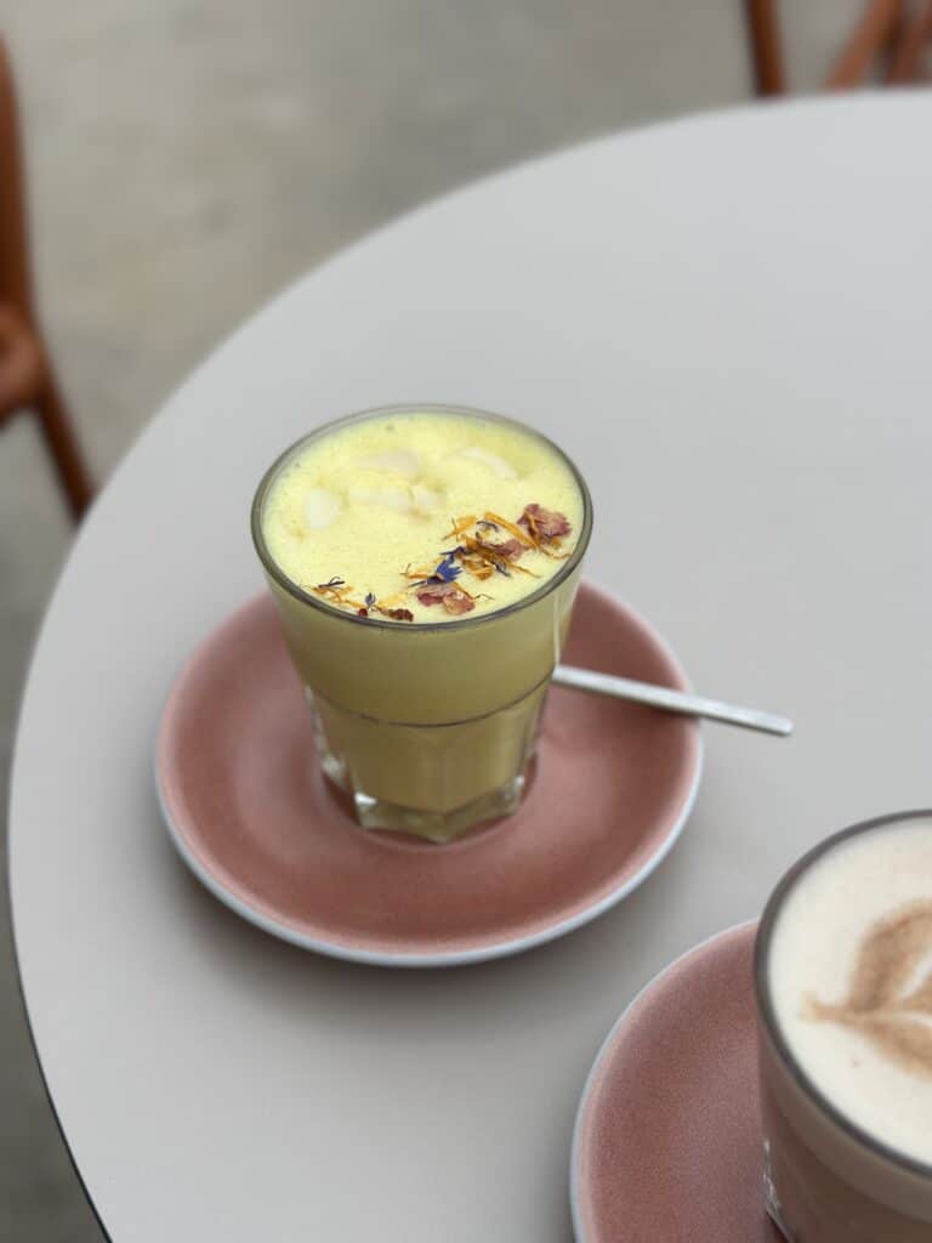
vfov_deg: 39.7
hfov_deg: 30.3
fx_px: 1723
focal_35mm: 48
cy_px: 622
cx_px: 466
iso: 80
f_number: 1.78
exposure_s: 1/1199
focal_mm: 6.86
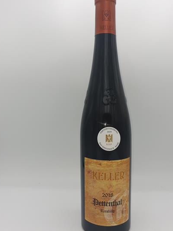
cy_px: 116
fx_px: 193
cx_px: 91
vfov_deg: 61.7
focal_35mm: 29
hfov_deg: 48.2
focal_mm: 4.3
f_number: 2.4
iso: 50
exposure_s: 1/955
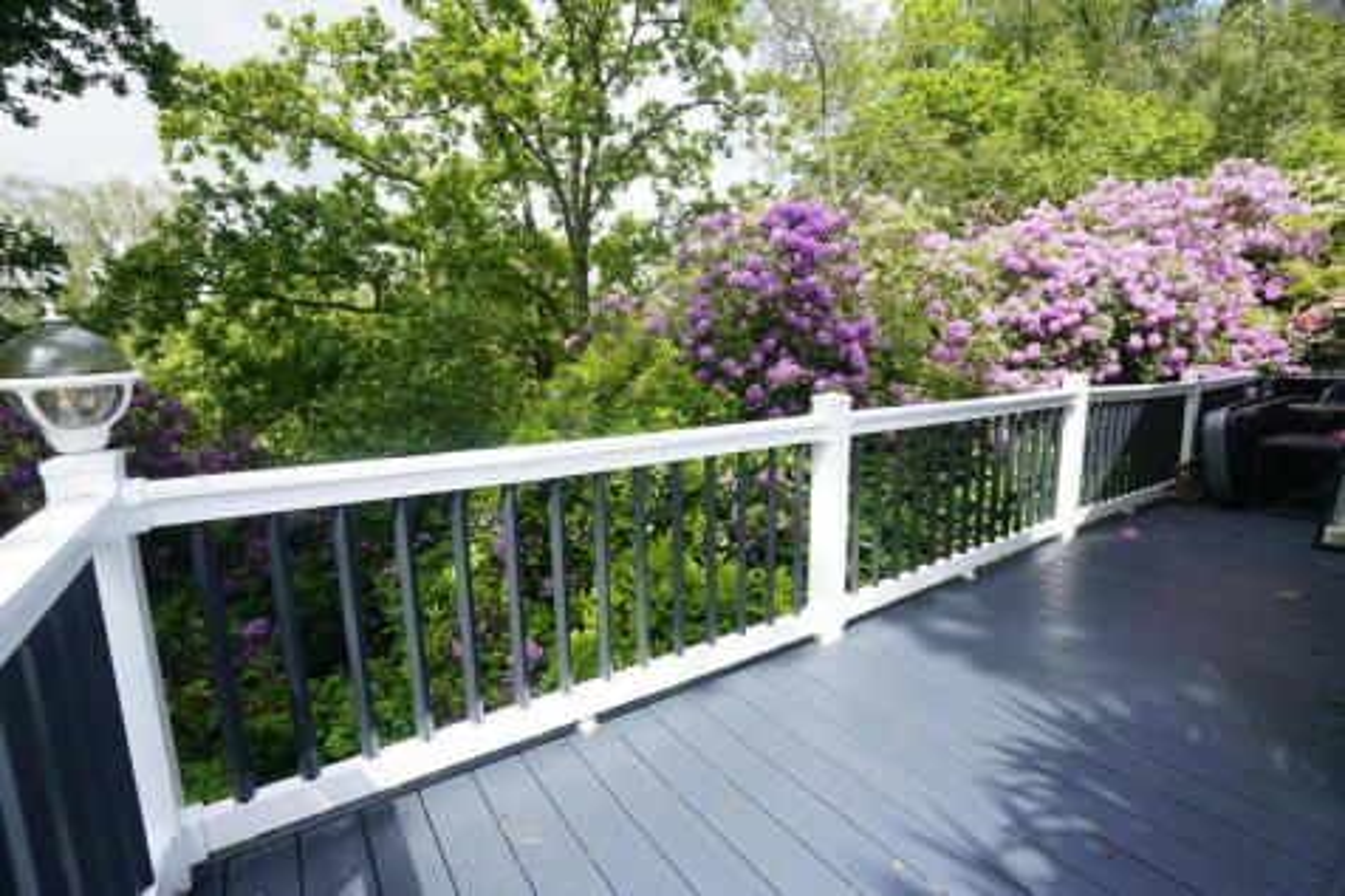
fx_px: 598
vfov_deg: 73.7
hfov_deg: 96.8
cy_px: 448
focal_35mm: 16
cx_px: 672
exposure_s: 1/60
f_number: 11
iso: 200
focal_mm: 16
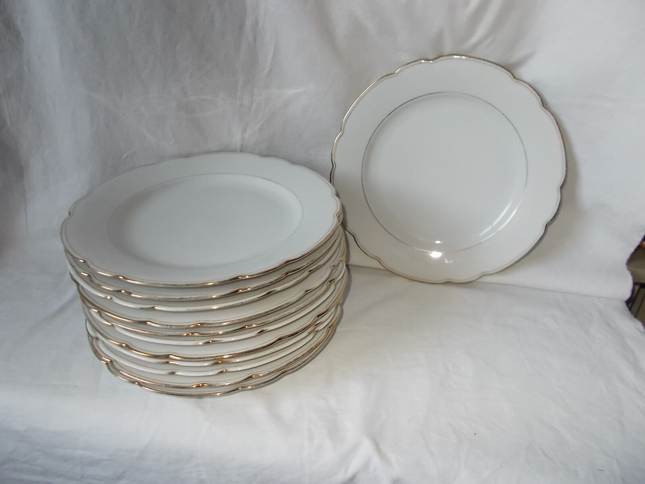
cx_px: 322
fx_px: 484
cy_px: 242
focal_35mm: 26
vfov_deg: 53.1
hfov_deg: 67.3
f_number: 3.2
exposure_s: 1/25
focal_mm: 4.6
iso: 200
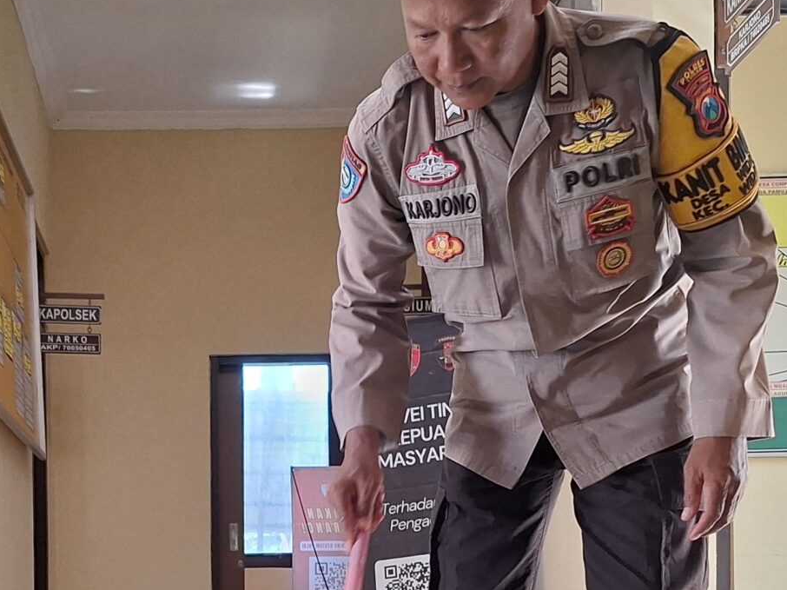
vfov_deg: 21.6
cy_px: 626
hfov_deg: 29.5
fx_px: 1477
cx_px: 234
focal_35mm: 65
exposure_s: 1/50
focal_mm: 5.54
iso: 50
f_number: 1.8
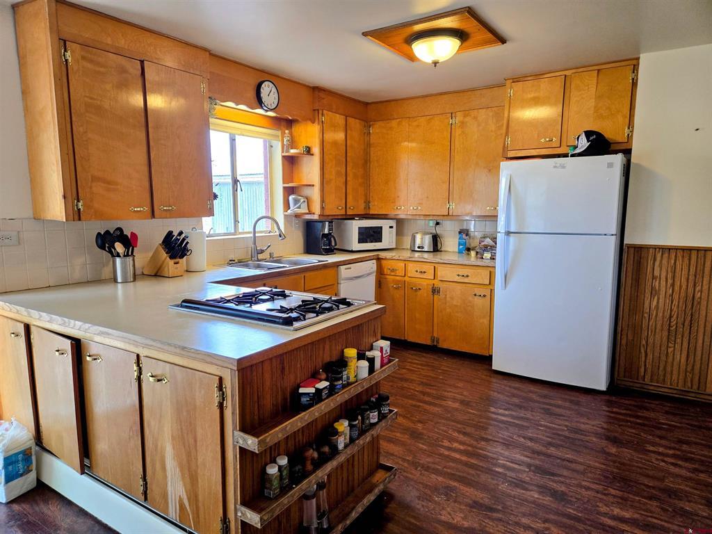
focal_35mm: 23
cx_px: 356
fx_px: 473
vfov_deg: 58.9
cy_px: 267
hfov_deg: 73.9
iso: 80
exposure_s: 1/120
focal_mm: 5.4
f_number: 1.8
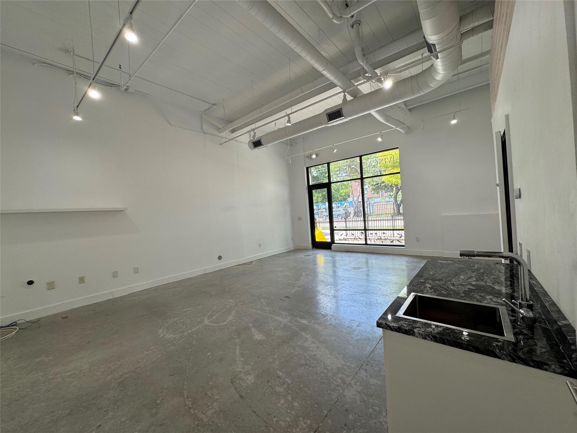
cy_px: 216
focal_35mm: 14
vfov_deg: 85.7
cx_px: 288
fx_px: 233
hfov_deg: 102.1
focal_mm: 2.22
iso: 40
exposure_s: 1/127
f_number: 2.2
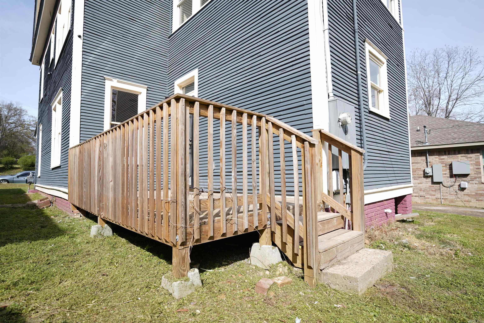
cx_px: 242
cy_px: 162
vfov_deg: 64.6
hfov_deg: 86.9
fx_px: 255
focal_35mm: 19
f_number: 2.8
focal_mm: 19
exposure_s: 1/800
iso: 80
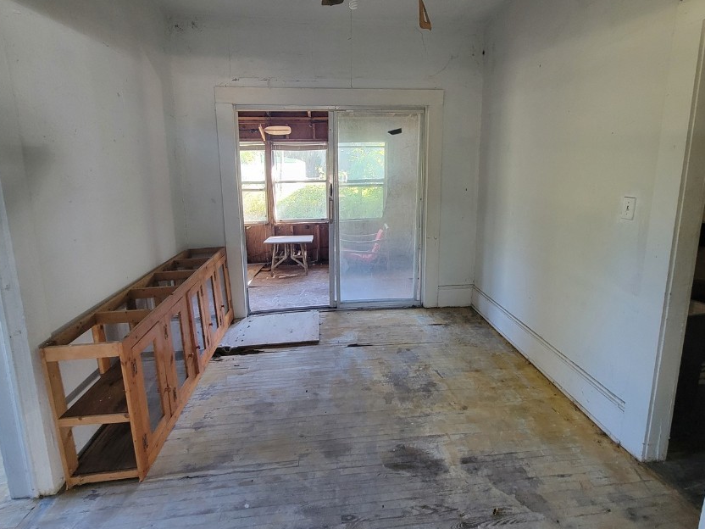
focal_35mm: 16
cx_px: 367
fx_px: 326
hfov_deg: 94.4
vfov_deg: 77.9
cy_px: 237
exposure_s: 1/40
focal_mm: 2.2
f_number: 2.2
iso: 320
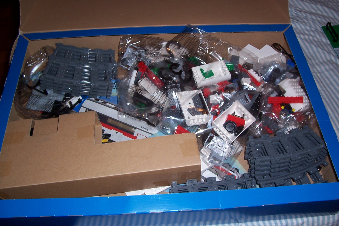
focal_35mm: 36
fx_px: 339
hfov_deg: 53.1
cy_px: 102
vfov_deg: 36.8
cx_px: 169
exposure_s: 1/60
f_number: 2.7
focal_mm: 5.6
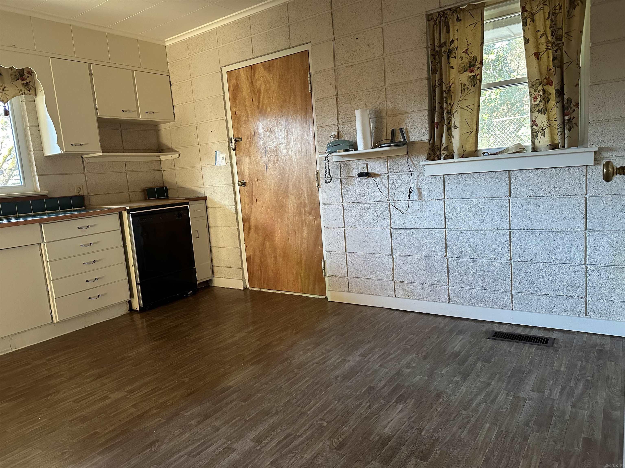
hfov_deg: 71.6
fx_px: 433
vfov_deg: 56.8
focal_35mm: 24
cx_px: 312
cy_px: 234
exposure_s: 1/60
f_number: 1.78
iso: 500
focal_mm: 6.86
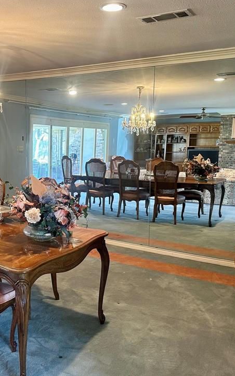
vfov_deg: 54.0
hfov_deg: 34.5
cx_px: 58
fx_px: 369
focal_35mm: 36
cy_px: 179
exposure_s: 1/60
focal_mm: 6.86
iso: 250
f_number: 1.78
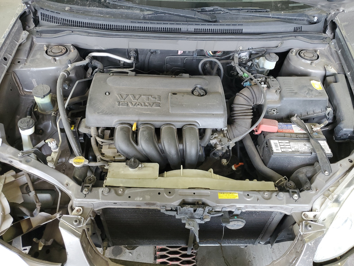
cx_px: 177
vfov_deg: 53.1
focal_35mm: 26
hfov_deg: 67.3
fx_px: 266
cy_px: 133
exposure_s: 1/60.2
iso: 103
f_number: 1.5
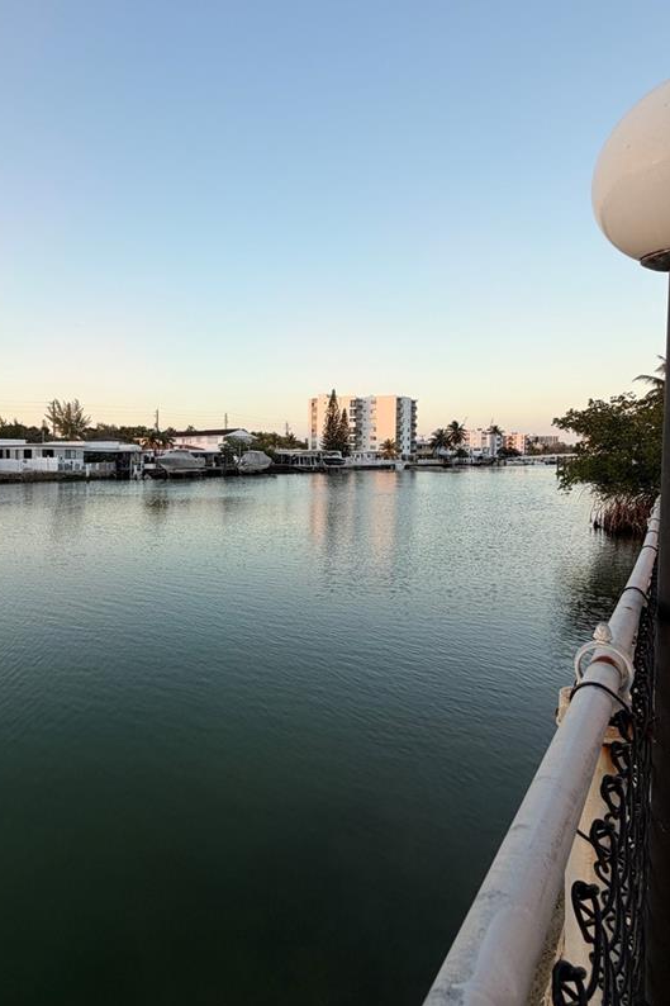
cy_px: 494
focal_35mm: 22
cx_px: 209
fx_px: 614
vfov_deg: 78.6
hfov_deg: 55.7
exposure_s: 1/282
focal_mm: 2.22
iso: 50
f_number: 2.2
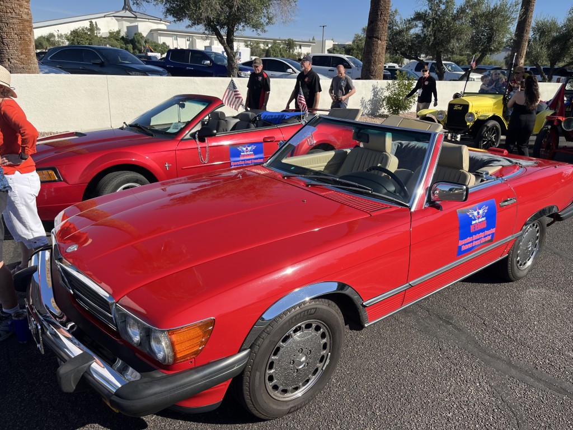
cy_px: 215
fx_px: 430
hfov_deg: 67.3
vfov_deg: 53.1
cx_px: 286
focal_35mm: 26
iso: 50
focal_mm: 5.1
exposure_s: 1/2463
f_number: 1.6
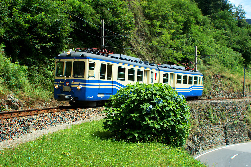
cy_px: 84
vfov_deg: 31.9
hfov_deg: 46.4
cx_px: 126
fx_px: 293
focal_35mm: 42
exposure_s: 1/500
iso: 200
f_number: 5.6
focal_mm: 28
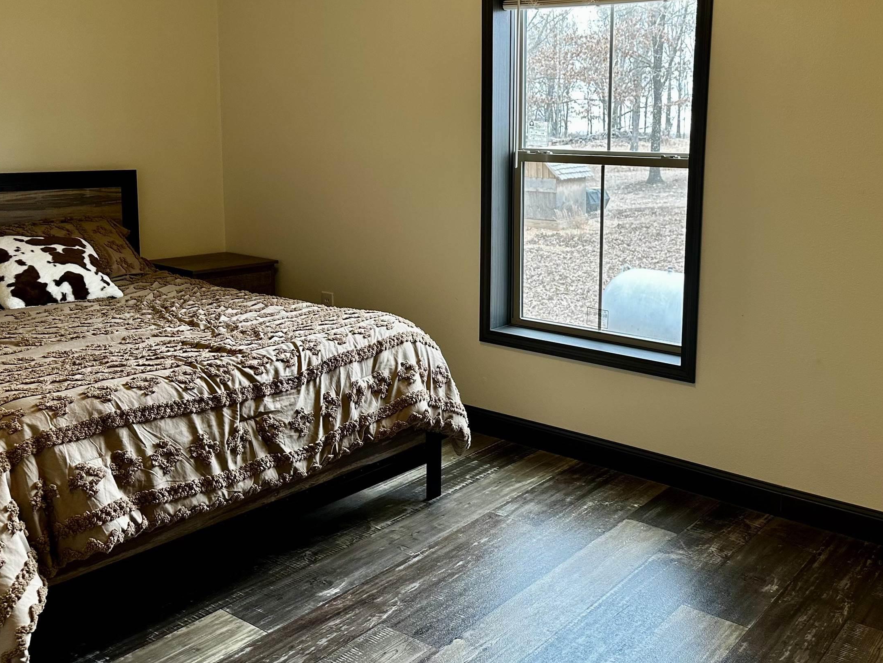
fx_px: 867
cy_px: 240
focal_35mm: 34
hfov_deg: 53.3
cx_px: 562
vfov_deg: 41.4
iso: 125
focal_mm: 6.86
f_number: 1.78
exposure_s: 1/60
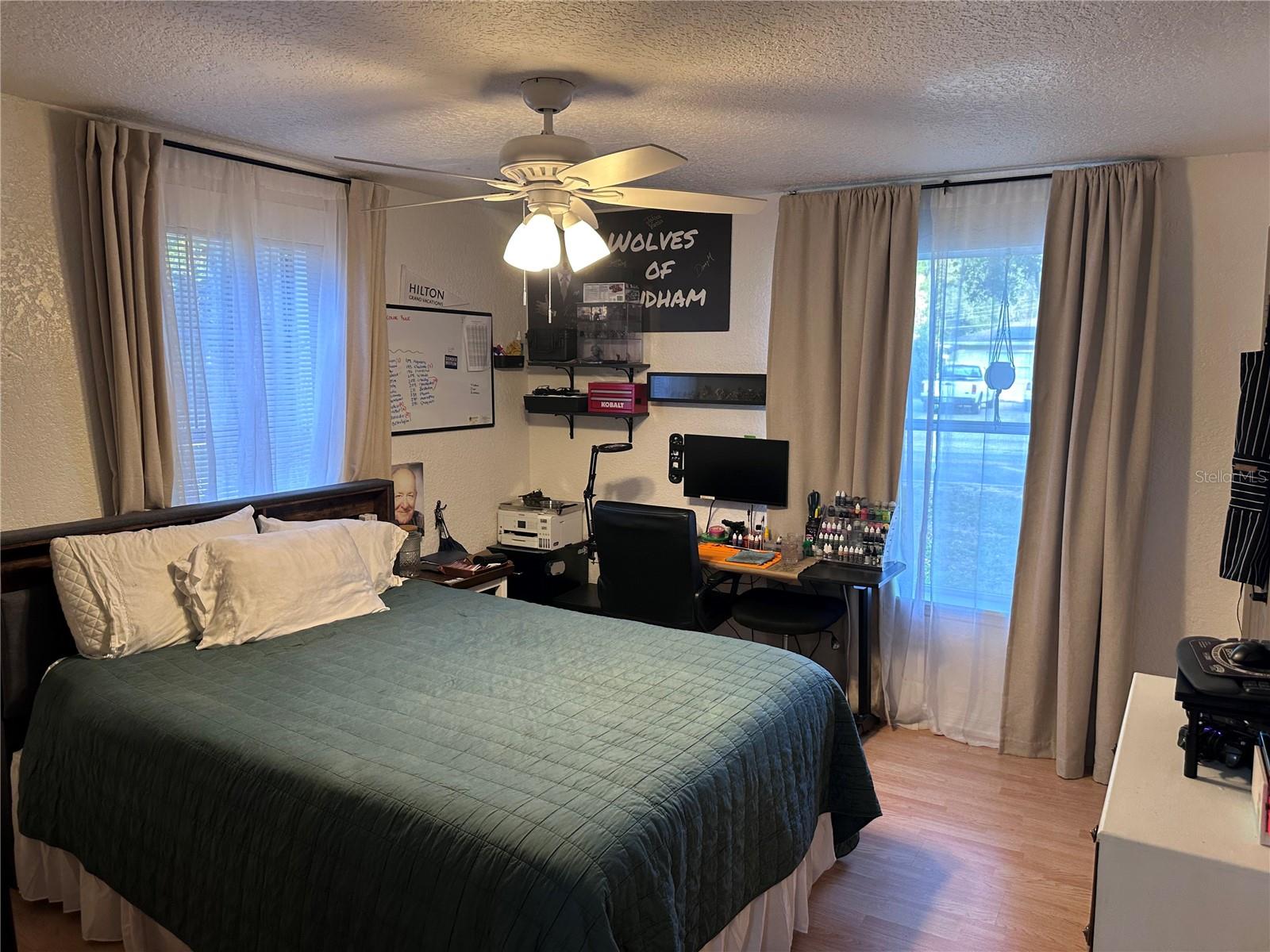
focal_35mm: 24
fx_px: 881
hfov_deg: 71.6
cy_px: 476
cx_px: 635
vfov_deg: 56.8
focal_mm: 6.86
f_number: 1.78
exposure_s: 1/120
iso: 160
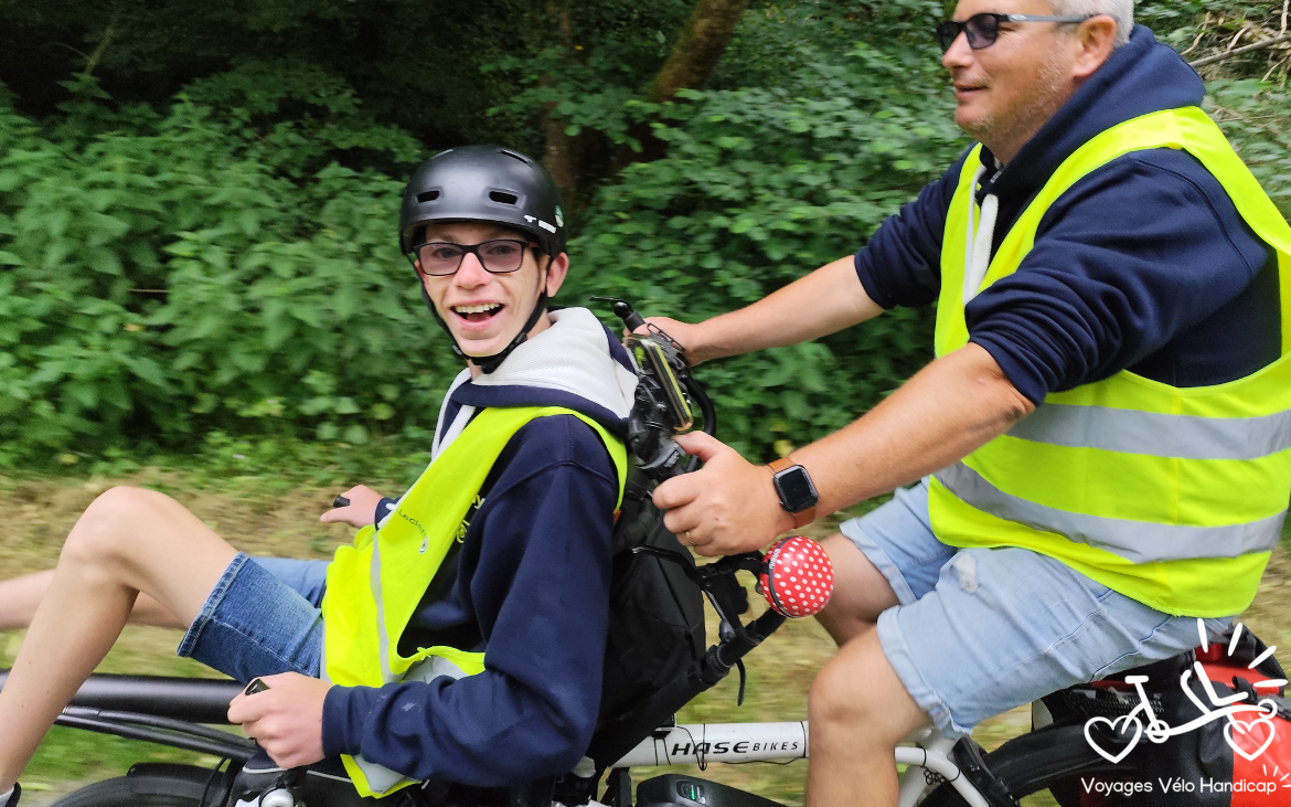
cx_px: 642
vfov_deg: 48.9
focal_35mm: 25
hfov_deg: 72.6
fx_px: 880
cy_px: 315
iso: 80
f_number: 1.65
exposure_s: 1/100
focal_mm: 6.19
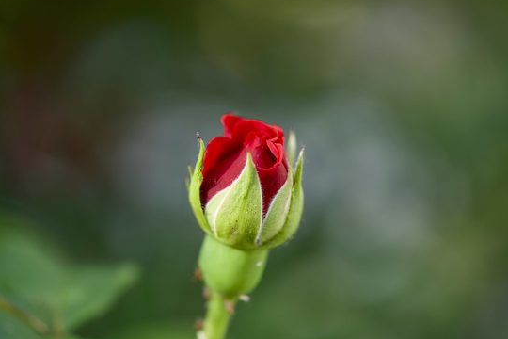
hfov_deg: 20.4
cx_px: 250
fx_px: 1411
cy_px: 174
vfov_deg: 13.7
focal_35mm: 100
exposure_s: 1/400
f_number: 2.8
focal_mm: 90
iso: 125
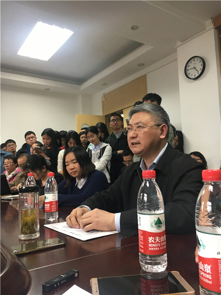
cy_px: 148
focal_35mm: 29
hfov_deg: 48.2
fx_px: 247
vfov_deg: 61.7
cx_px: 110
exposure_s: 1/33
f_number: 2.2
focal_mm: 4.15
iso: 125
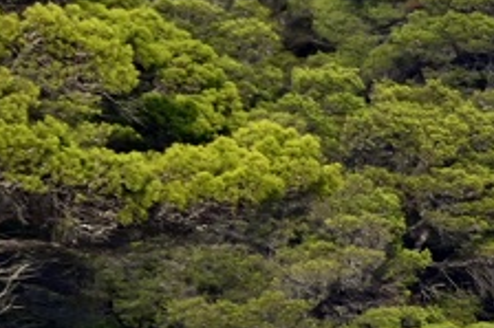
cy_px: 294
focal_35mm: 1743
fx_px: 23900
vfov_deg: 0.8
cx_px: 1198
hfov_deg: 1.2
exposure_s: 1/640
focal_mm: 300
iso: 400
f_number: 5.6
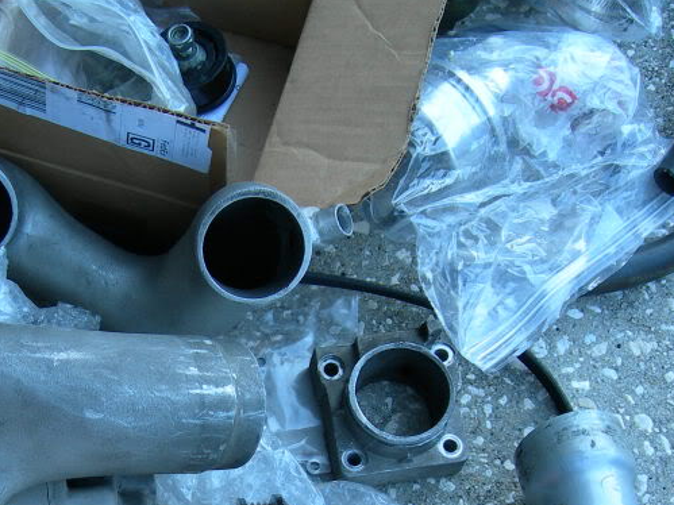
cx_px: 147
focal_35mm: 78
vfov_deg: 18.6
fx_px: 1518
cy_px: 460
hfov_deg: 24.7
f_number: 2.8
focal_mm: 7.8
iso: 50
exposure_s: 1/49
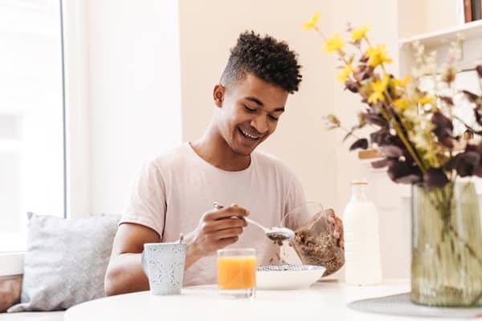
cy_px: 160
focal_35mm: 62
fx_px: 830
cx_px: 241
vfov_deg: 21.9
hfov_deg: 32.4
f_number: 3.2
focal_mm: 62
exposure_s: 1/160
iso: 1000
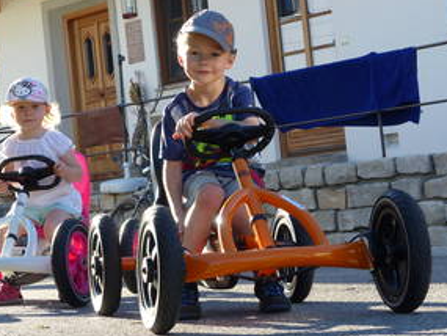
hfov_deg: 19.4
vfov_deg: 14.7
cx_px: 169
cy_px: 154
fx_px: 1305
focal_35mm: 101
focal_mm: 13
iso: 100
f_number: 4
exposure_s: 1/160
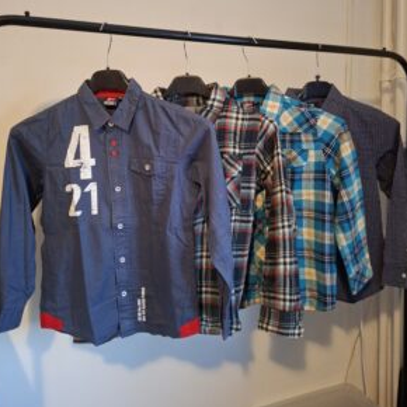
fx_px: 372
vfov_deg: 56.7
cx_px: 201
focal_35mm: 28
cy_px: 157
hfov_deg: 57.3
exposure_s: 1/20
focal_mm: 5.54
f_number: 1.8
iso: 1000
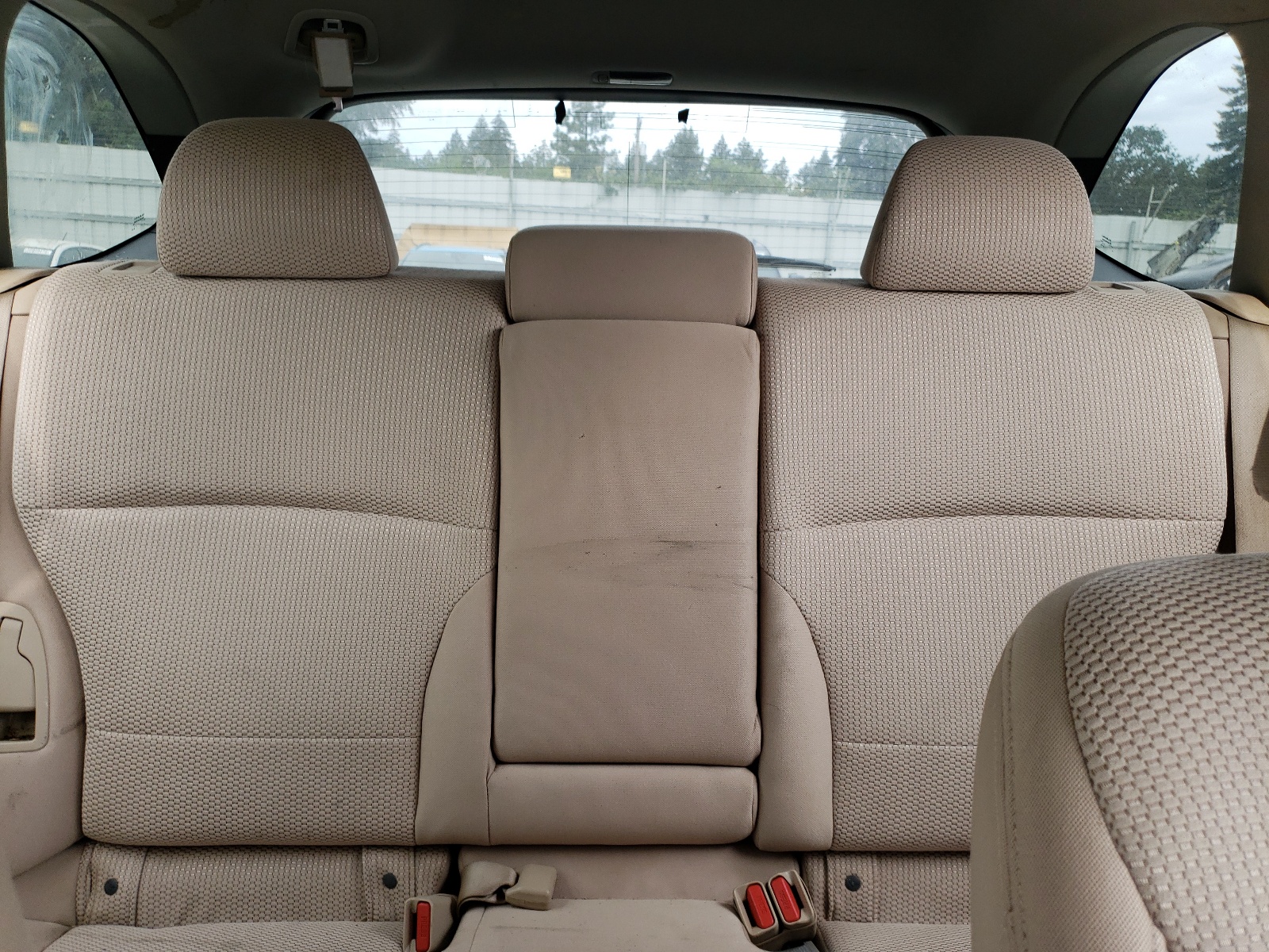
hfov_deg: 67.3
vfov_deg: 53.1
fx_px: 953
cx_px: 634
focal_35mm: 26
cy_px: 476
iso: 50
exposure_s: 1/156
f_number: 1.5
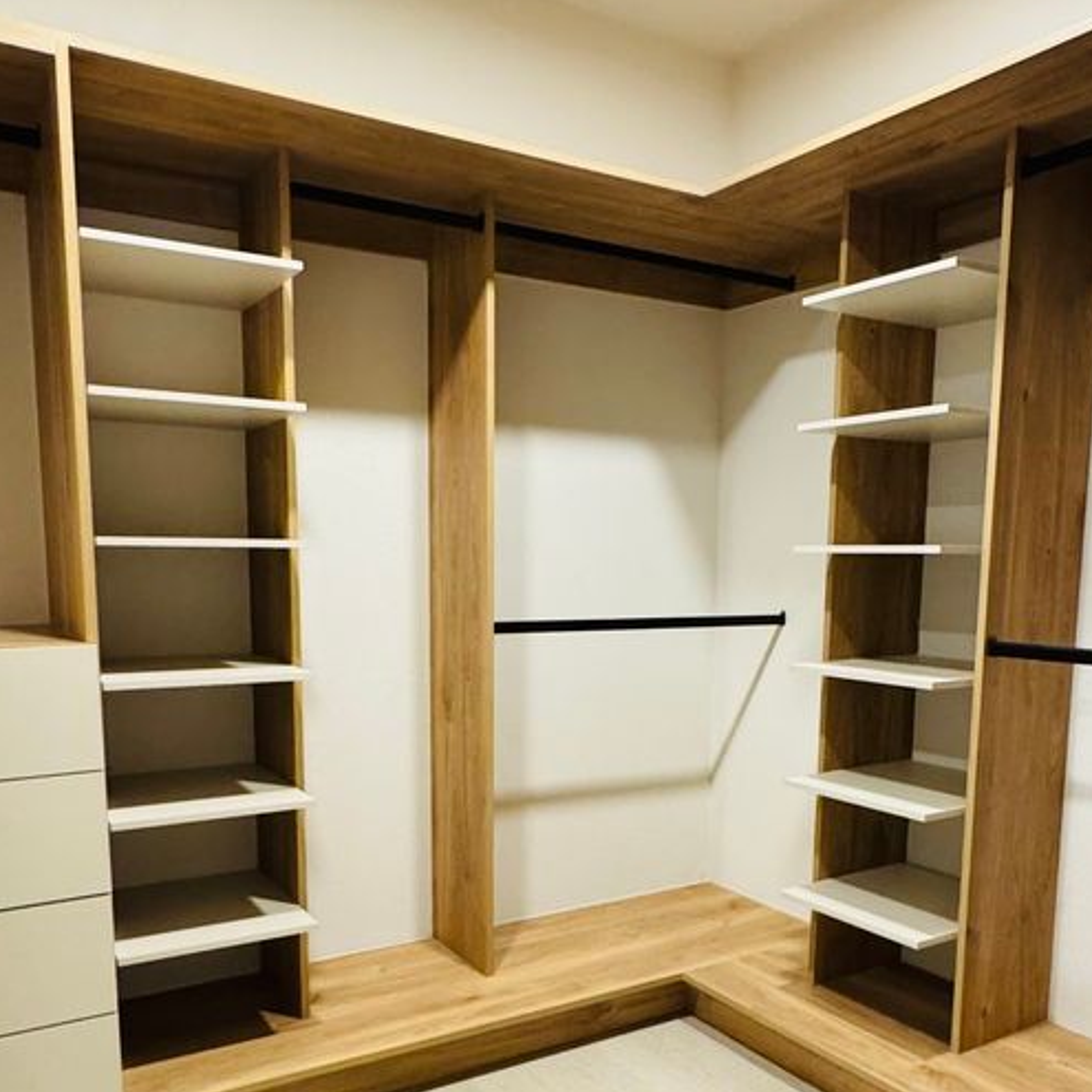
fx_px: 1071
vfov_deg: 53.3
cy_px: 702
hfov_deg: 54.0
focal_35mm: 30
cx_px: 560
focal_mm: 2.22
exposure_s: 1/60
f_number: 2.2
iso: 640
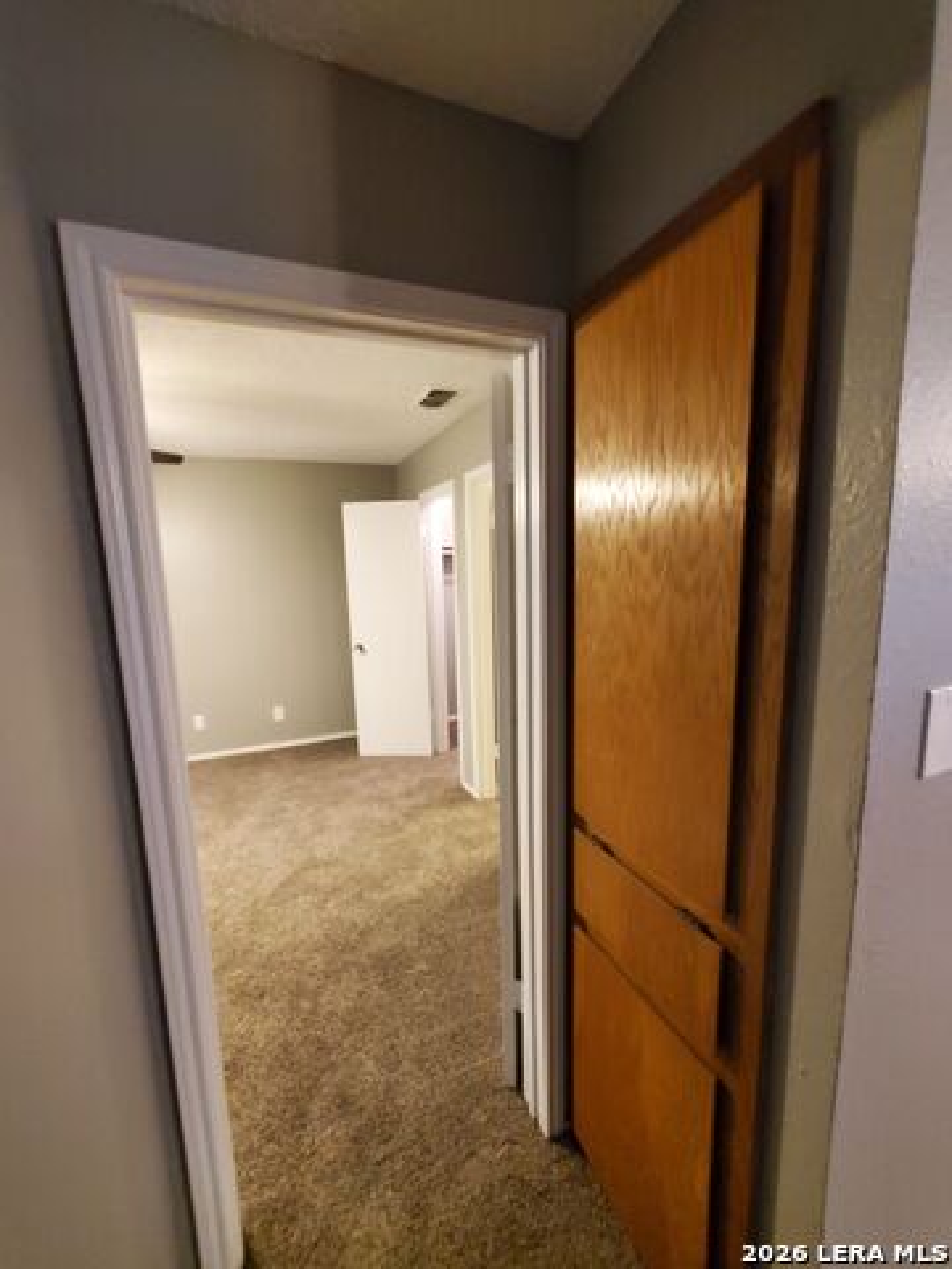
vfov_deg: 106.2
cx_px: 476
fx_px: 477
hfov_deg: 89.9
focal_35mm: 13
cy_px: 634
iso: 800
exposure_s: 1/29
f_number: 2.2
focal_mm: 1.8
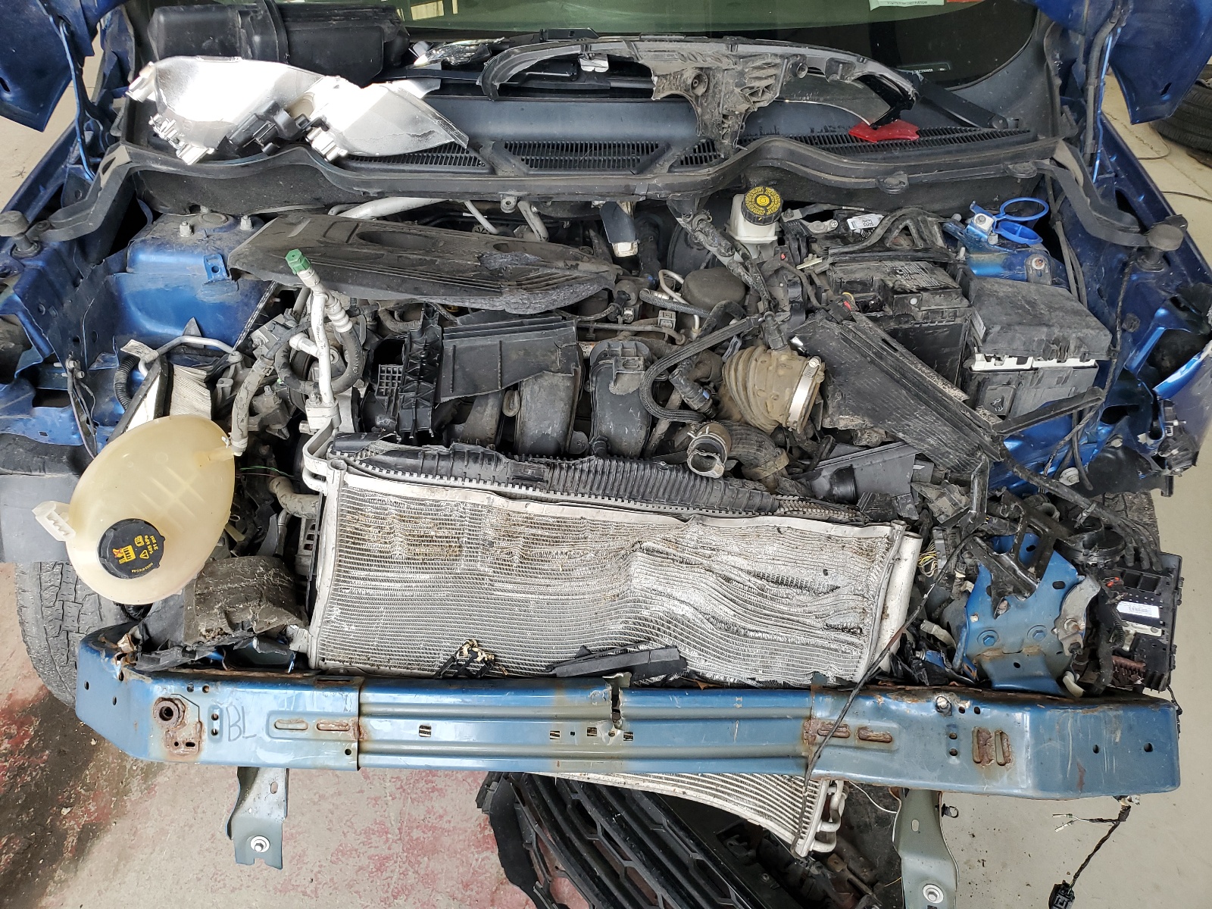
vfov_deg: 53.1
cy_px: 454
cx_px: 606
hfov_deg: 67.3
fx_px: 910
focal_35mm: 26
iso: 65
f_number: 1.5
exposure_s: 1/120
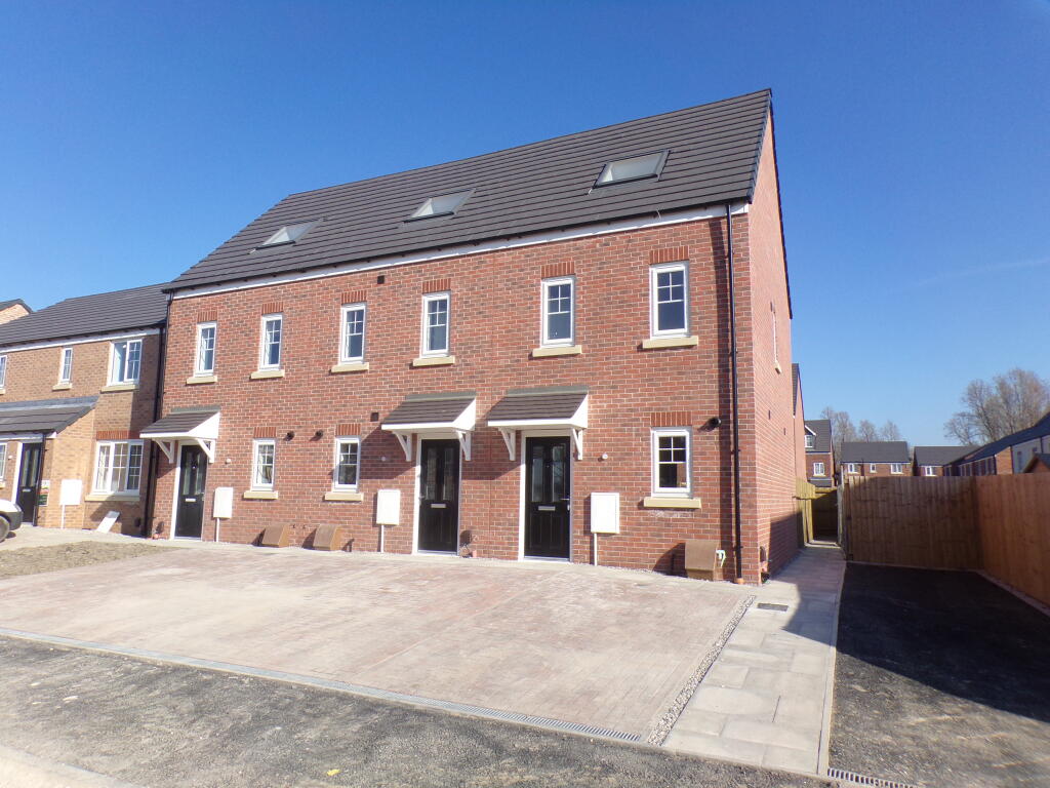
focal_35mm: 24
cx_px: 525
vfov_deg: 56.8
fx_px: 728
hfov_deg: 71.6
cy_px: 394
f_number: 5.8
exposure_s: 1/280
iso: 80
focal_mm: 4.3
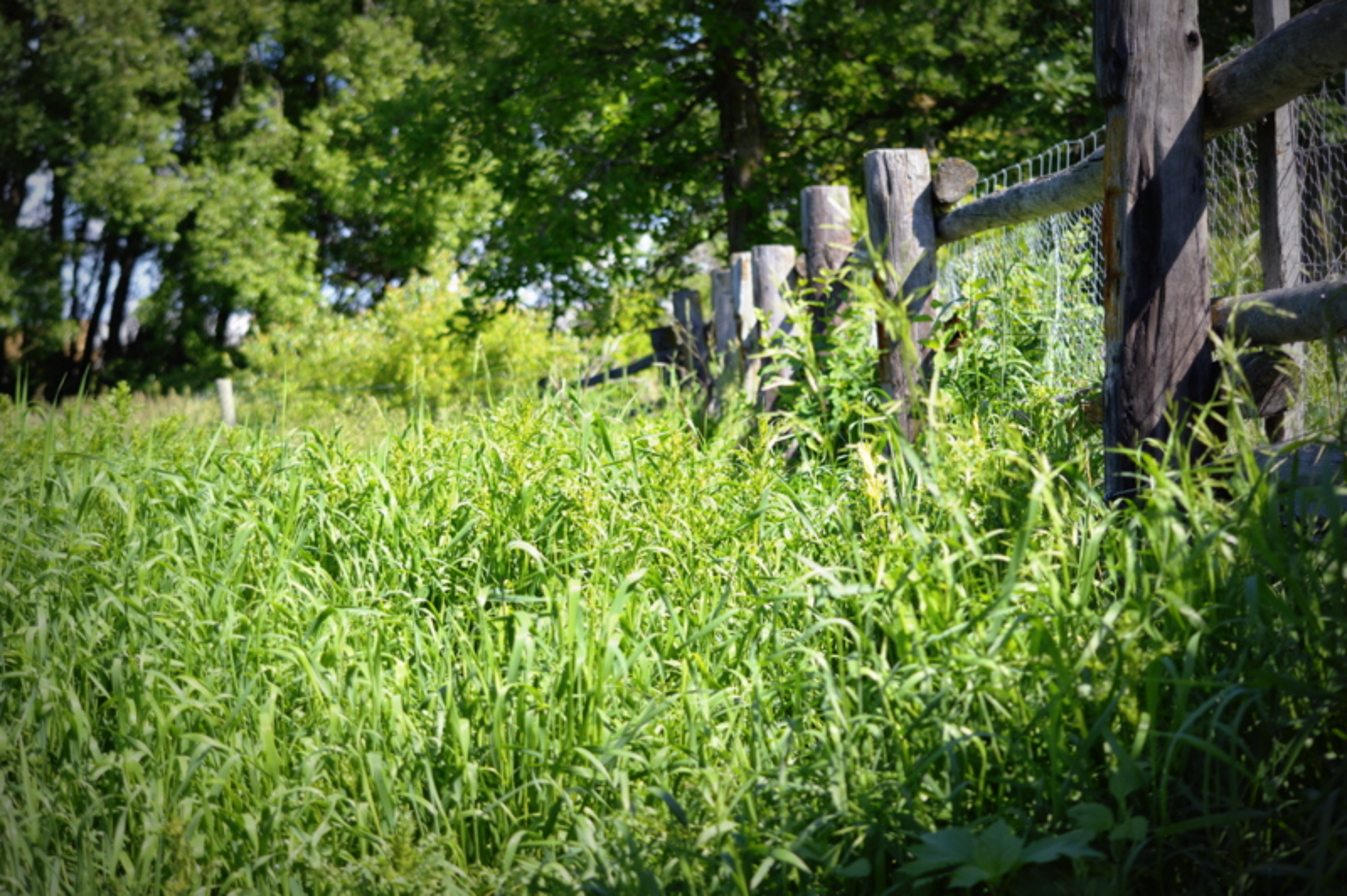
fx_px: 3084
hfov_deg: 24.6
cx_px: 674
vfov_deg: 16.5
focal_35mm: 82
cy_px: 448
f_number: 5
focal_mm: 55
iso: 200
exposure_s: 1/500
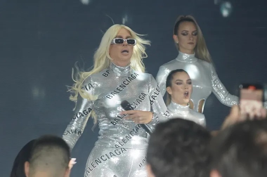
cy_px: 88
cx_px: 134
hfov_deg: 13.1
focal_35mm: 157
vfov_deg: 8.7
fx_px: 1162
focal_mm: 105
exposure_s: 1/80
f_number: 4
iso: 2000
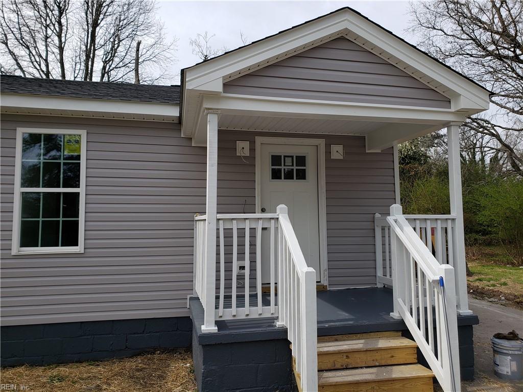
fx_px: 393
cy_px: 196
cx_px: 262
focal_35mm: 26
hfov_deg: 67.3
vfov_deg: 53.1
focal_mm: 4.3
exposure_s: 1/1369
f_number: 2.4
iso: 50
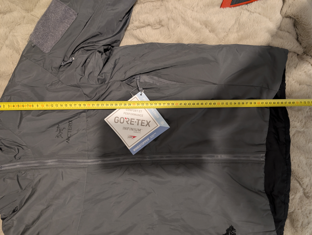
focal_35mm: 24
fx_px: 217
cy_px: 118
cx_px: 156
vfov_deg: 56.9
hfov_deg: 71.5
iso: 344
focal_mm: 6.9
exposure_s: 1/33.3
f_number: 1.68
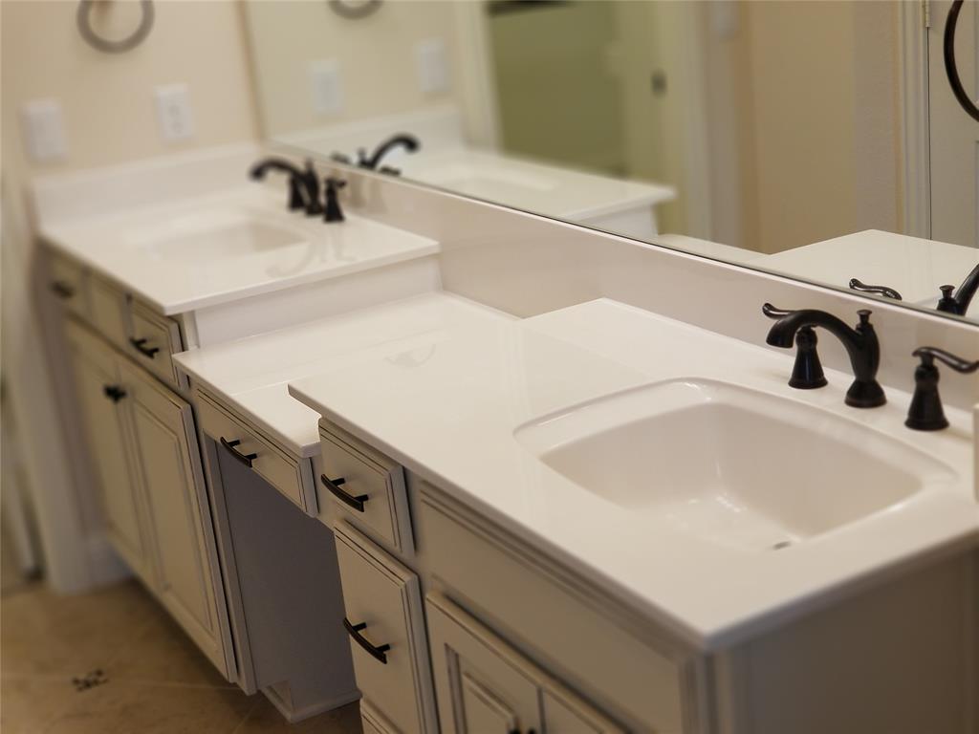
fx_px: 1471
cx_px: 490
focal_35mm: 52
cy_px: 367
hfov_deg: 36.8
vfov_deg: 28.0
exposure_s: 1/30
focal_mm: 6
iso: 32
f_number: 2.4
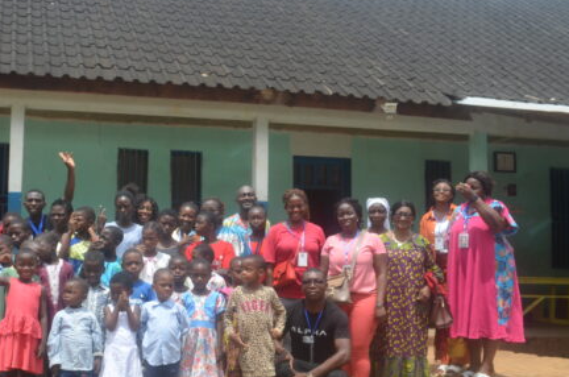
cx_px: 137
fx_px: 757
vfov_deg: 27.9
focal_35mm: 48
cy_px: 221
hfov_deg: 40.0
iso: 160
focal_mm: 18
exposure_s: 1/250
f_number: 8
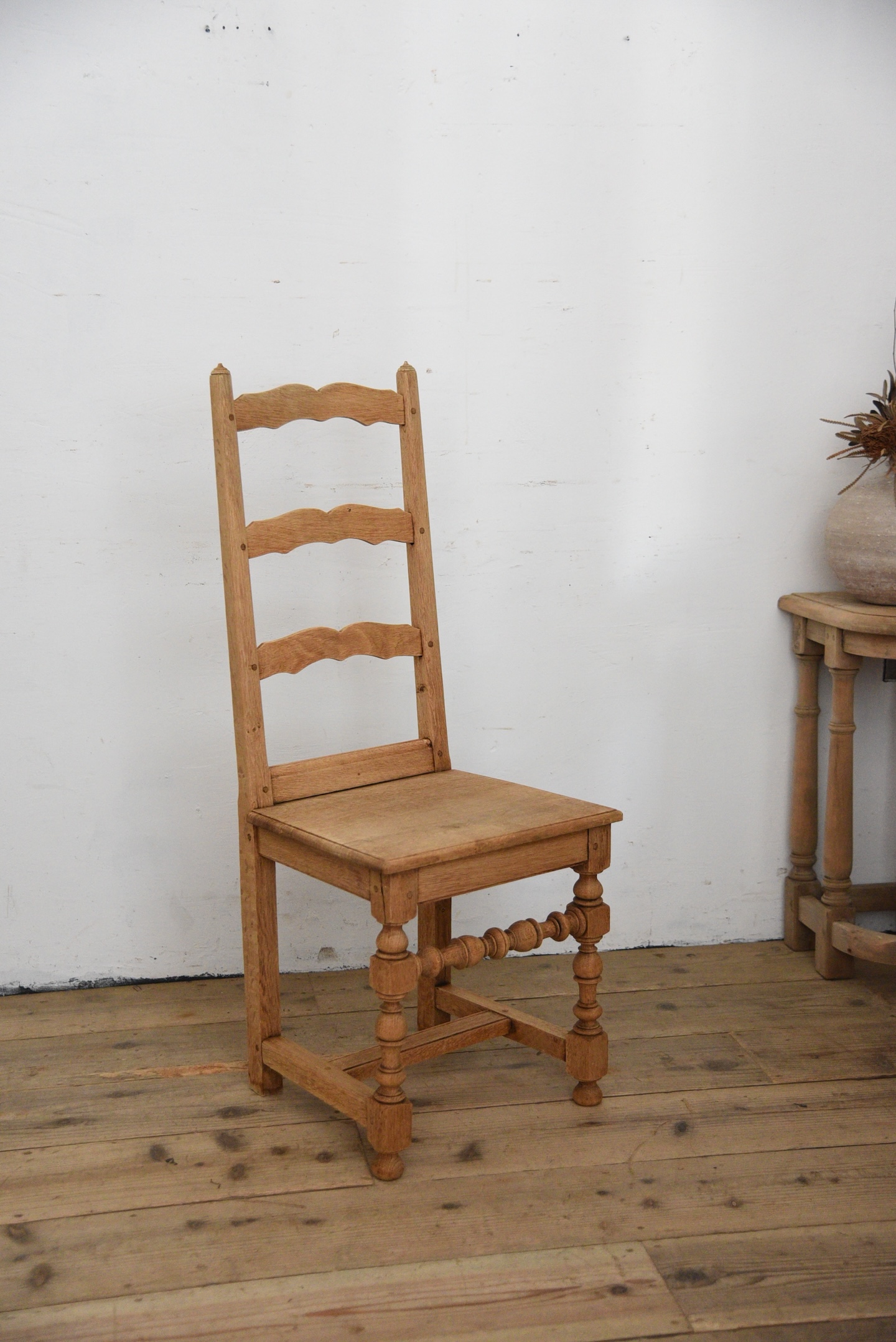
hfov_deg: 28.1
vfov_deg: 41.1
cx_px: 448
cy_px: 671
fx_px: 1790
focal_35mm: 48
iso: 5000
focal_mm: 48
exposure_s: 1/50
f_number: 4
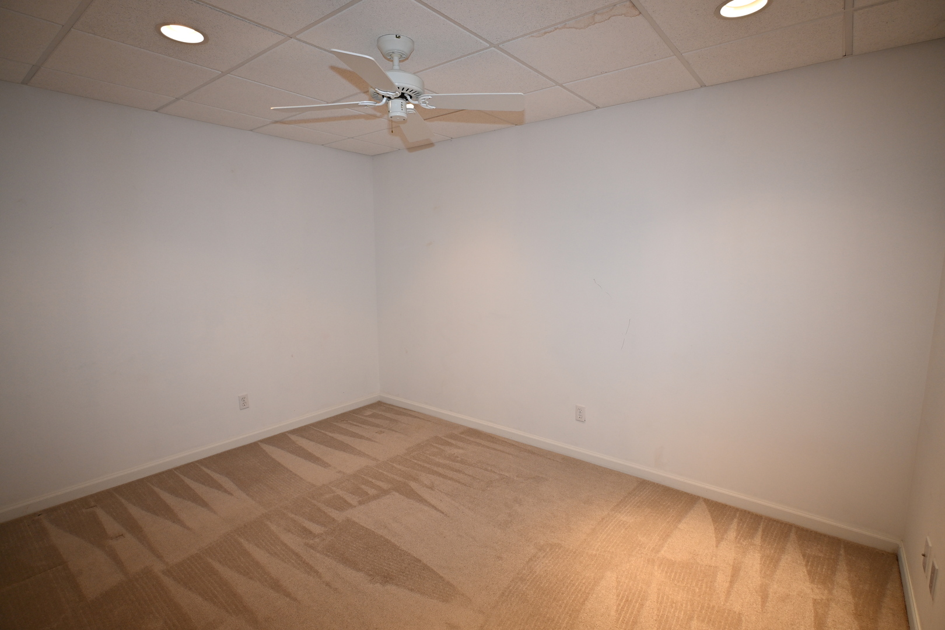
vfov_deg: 67.4
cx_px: 472
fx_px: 472
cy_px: 315
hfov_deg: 90.0
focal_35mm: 18
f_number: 4
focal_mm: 12
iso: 320
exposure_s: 1/60
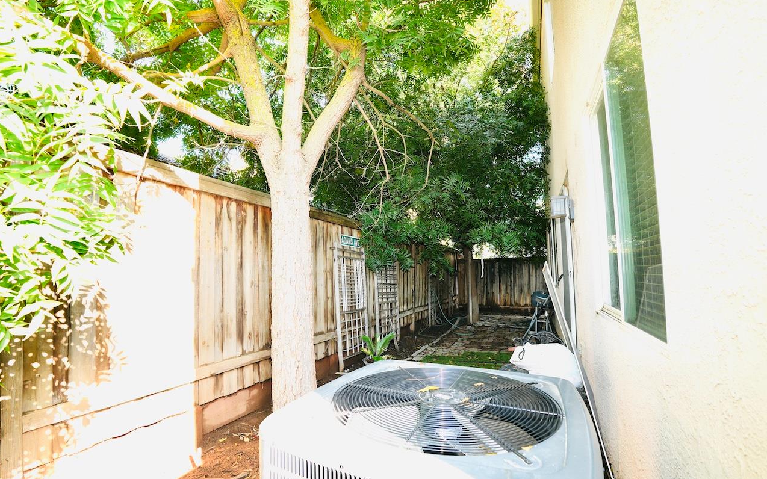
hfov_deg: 97.8
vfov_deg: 71.2
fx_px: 334
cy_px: 253
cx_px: 388
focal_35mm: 16
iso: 100
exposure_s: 1/100
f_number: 3.5
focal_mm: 10
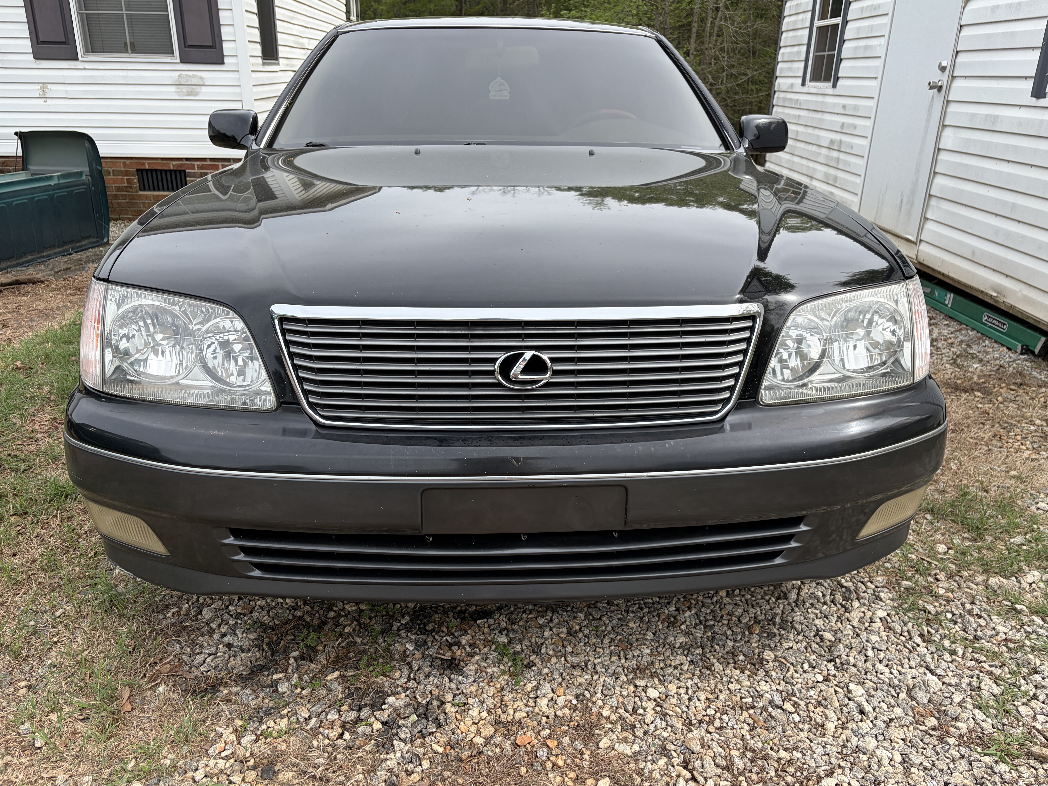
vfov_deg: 51.3
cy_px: 380
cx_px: 528
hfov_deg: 65.3
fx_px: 817
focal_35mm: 27
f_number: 1.6
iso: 50
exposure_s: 1/1517
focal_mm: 5.96
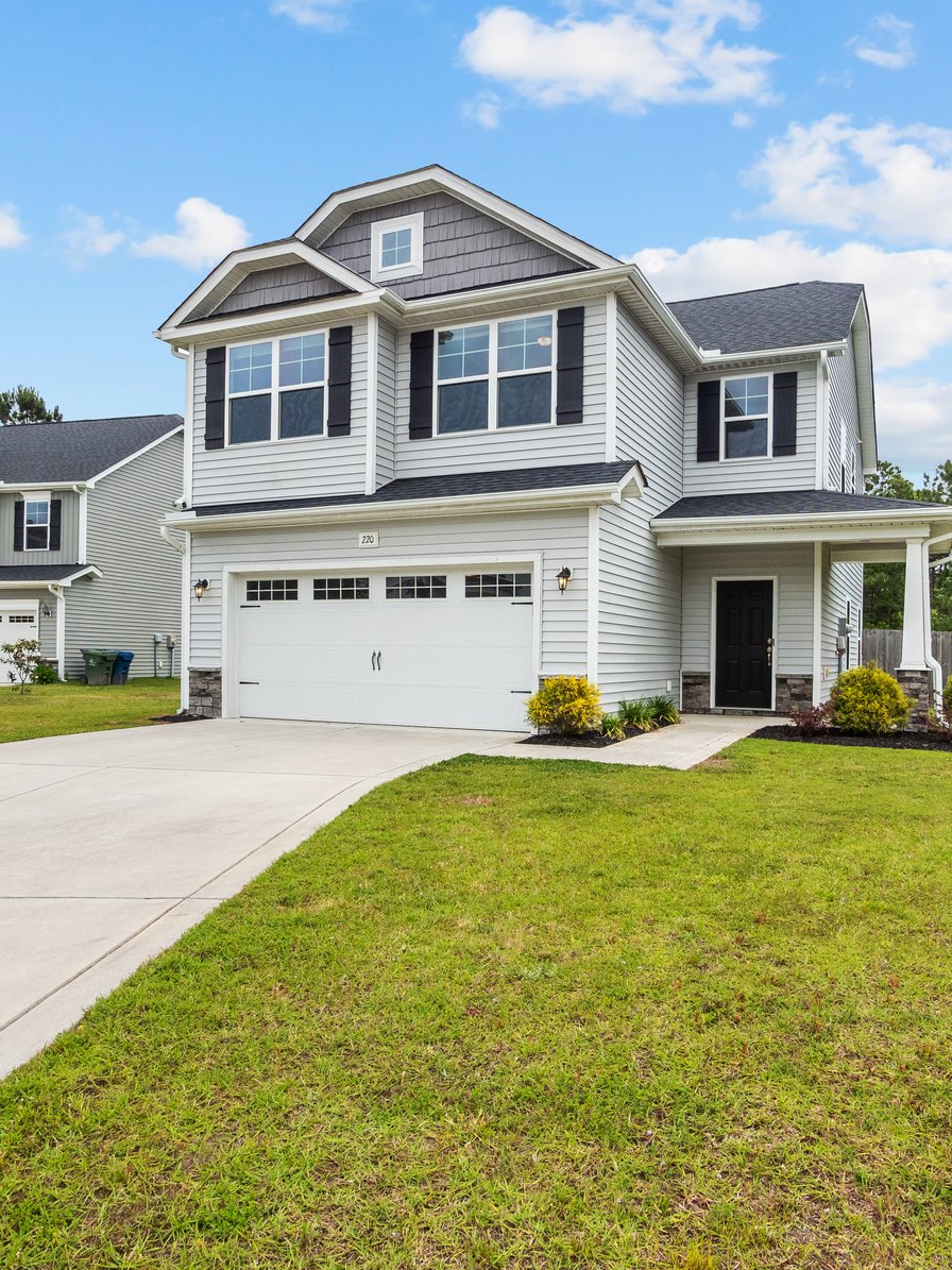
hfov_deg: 56.8
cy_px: 629
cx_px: 506
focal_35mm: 24
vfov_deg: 71.6
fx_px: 880
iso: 200
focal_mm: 7
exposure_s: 1/800
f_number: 5.6
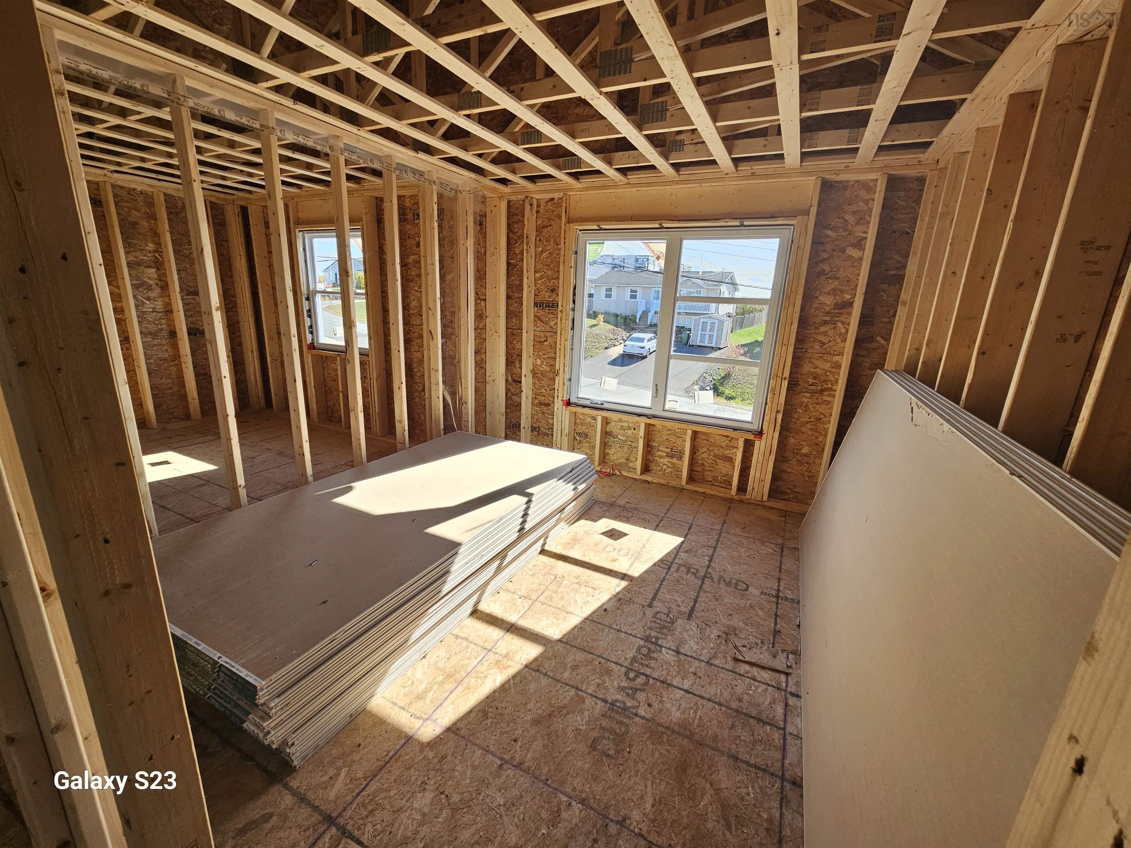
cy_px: 424
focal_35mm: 13
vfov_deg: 89.9
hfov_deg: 106.2
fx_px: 425
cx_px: 566
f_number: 2.2
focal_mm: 2.2
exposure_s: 1/313
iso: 50
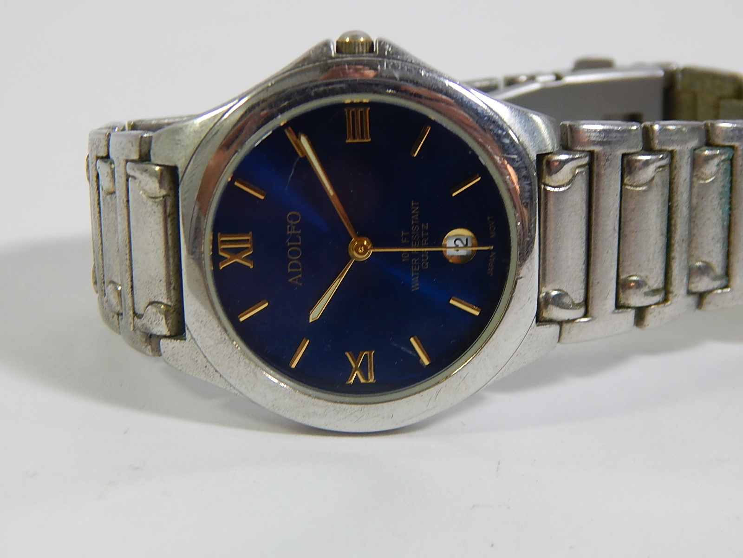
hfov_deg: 26.0
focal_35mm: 75
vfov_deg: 19.6
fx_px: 1610
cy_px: 279
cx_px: 372
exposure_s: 1/30
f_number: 4.2
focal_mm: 13.5
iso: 200
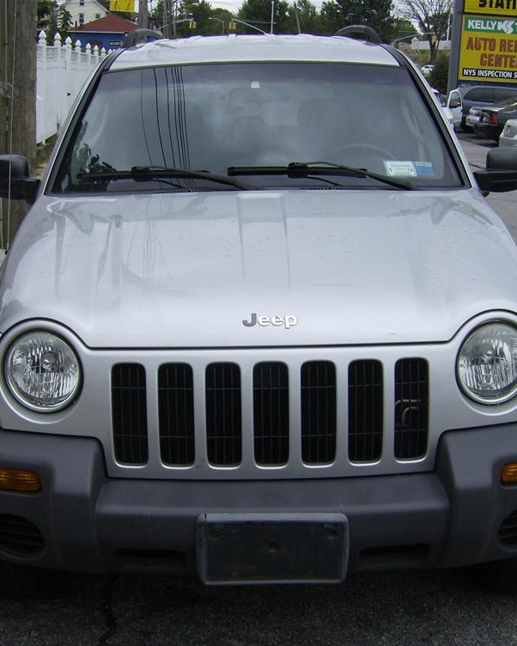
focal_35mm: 48
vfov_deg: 38.8
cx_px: 246
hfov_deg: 31.5
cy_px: 329
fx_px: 918
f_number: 4.7
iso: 100
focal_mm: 6
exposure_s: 1/291
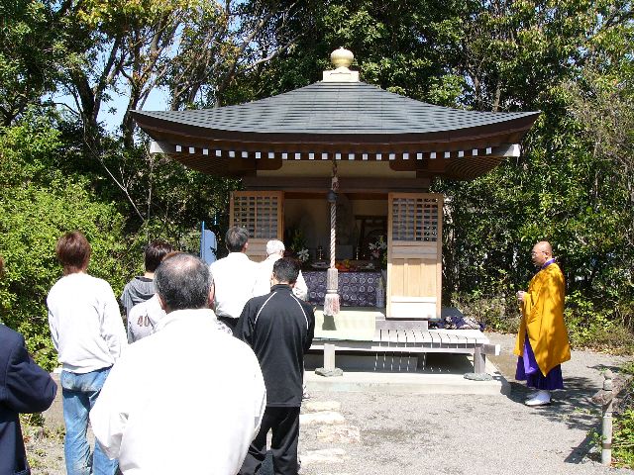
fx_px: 733
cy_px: 238
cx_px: 317
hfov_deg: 46.8
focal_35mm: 40
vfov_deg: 36.0
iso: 50
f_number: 4
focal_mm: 6.6
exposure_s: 1/250
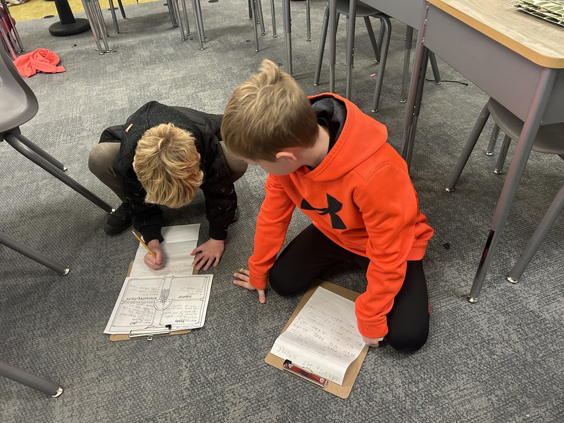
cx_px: 282
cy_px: 212
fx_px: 424
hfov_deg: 67.3
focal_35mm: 26
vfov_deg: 53.1
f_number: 1.5
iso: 250
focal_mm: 5.7
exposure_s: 1/60
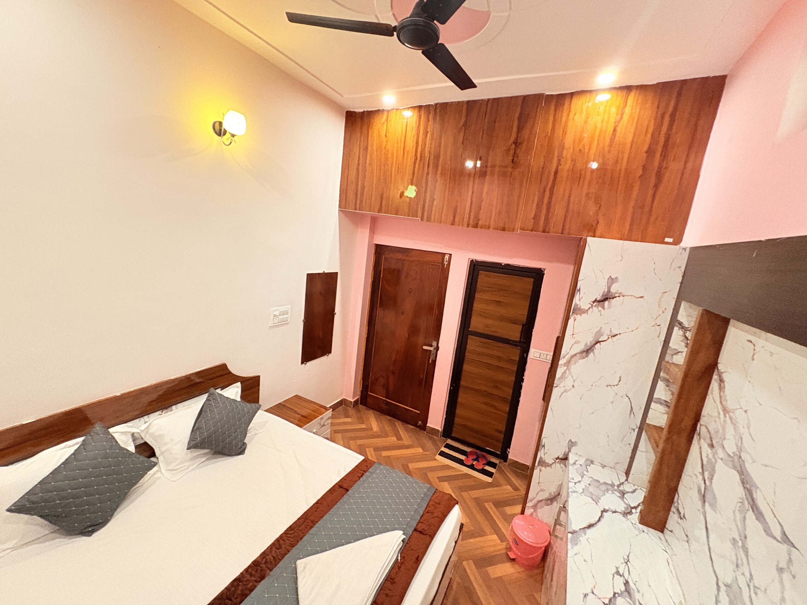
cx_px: 404
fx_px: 326
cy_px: 302
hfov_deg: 102.1
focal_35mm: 14
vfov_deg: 85.7
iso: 640
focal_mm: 2.22
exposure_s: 1/50
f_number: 2.2
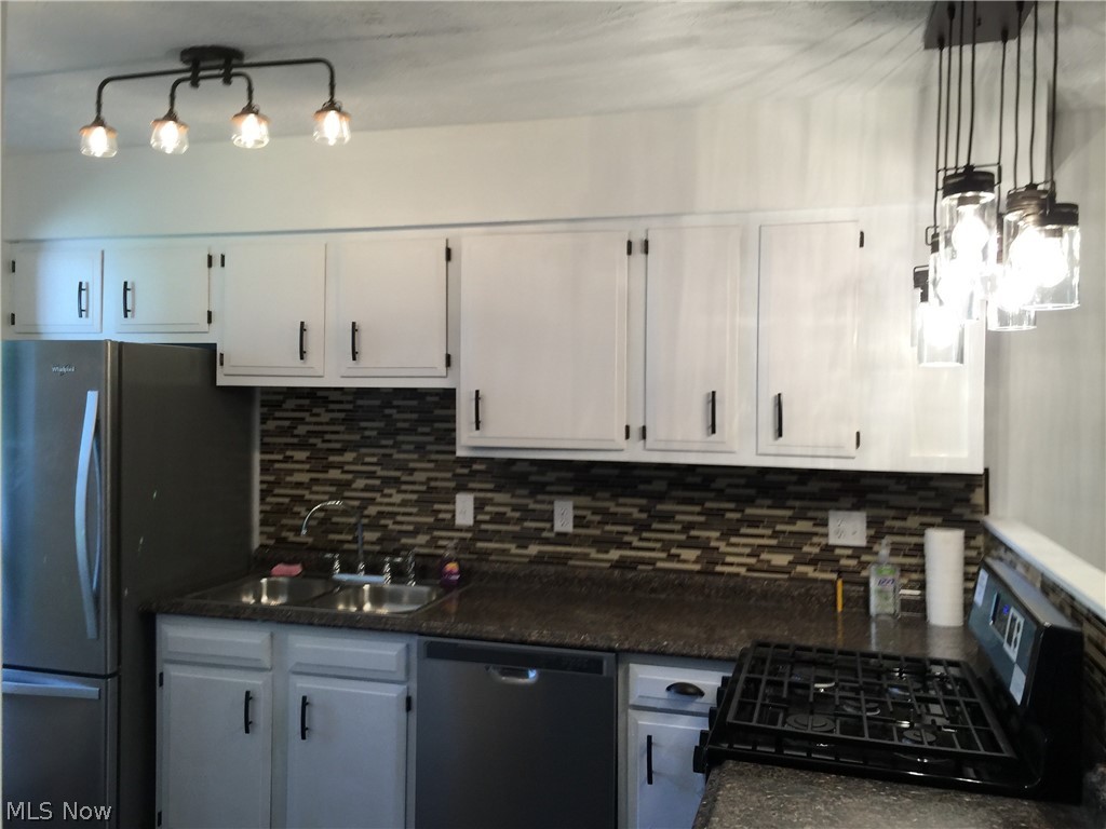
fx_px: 927
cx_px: 553
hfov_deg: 61.7
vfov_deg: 48.2
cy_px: 414
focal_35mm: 29
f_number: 2.2
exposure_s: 1/40
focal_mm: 4.15
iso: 32
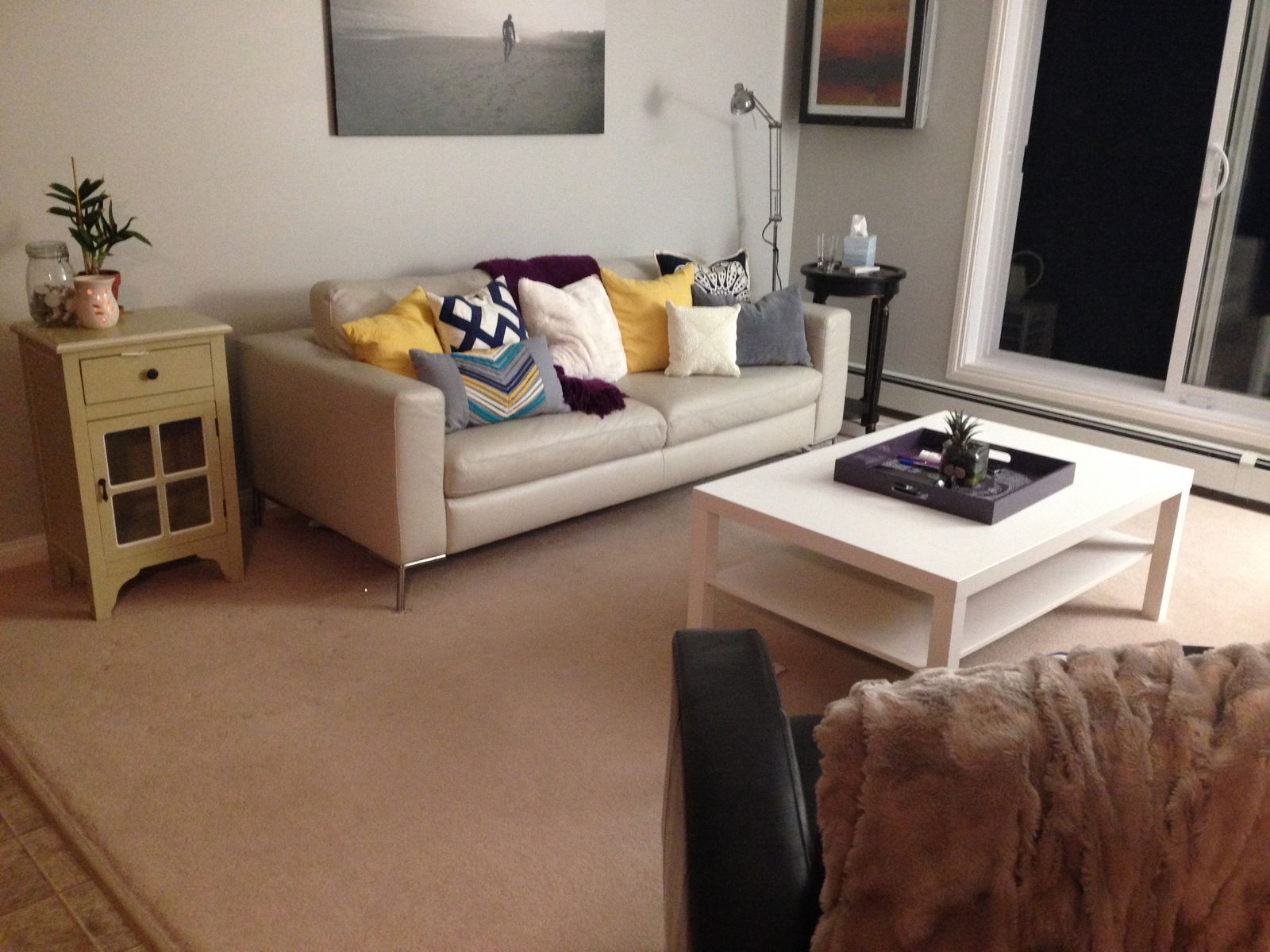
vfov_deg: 42.9
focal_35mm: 33
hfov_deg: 55.4
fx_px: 1211
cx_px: 635
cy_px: 476
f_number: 2.4
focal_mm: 4.12
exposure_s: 1/15
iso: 400
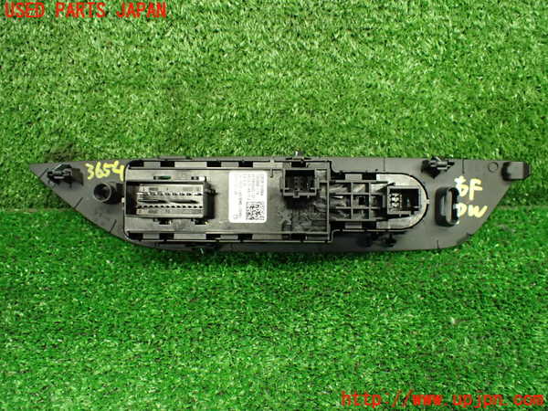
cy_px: 206
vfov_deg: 46.8
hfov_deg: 60.0
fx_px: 475
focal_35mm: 30
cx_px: 274
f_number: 2.3
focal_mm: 5.4
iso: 800
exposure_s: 1/100
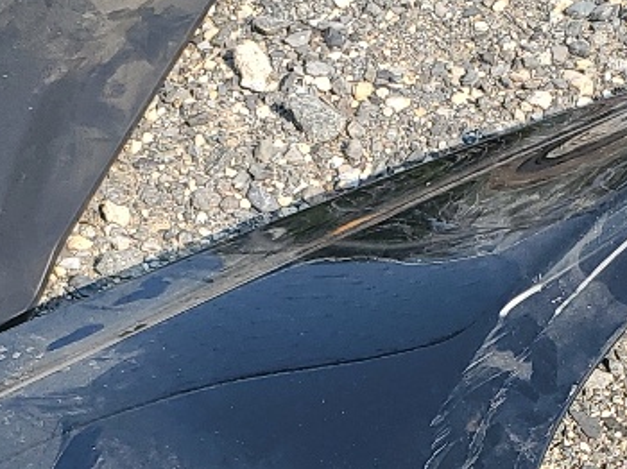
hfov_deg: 16.5
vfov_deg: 12.3
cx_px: 410
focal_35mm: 119
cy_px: 465
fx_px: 2154
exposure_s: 1/1667
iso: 50
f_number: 1.5
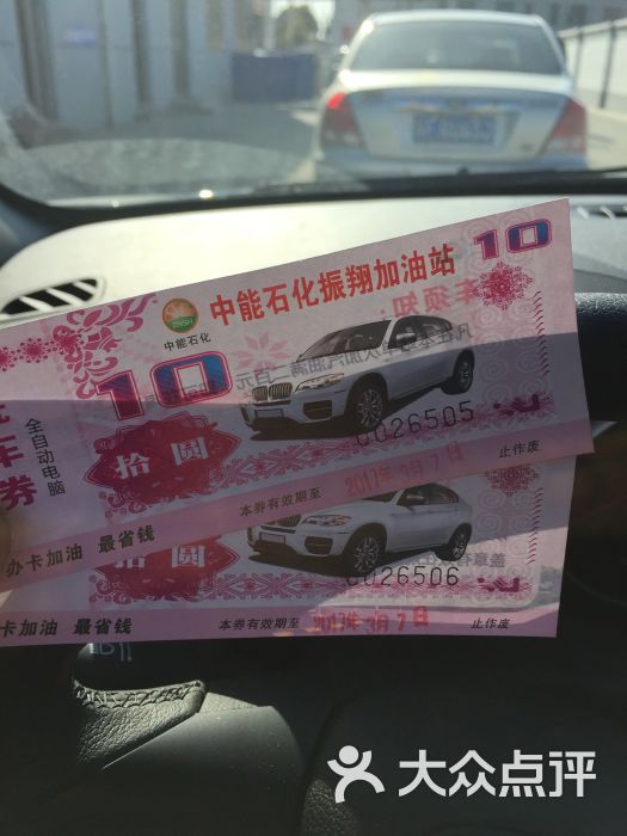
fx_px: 700
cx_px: 314
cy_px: 418
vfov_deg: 61.7
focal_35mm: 29
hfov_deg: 48.2
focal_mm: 4.15
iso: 32
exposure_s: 1/1319
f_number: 2.2
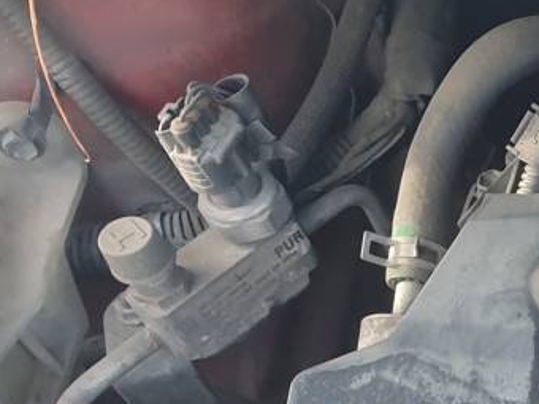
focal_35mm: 110
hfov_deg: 14.3
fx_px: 1713
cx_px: 1137
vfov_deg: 12.6
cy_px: 643
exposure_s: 1/100
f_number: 2.4
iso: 80
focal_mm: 4.3
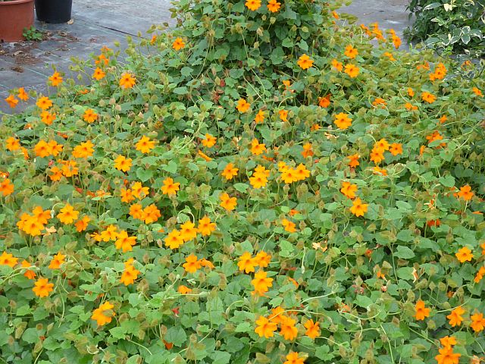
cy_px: 182
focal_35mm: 61
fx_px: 855
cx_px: 242
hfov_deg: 31.7
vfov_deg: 24.0
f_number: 8
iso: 640
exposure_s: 1/60
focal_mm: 10.9
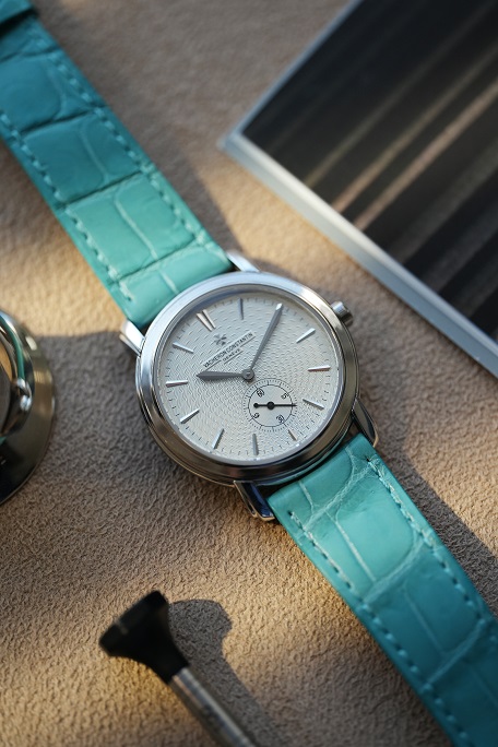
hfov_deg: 13.0
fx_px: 2179
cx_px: 249
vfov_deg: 19.5
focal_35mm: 105
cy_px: 374
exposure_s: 1/250
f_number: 2.8
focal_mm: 105
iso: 1000
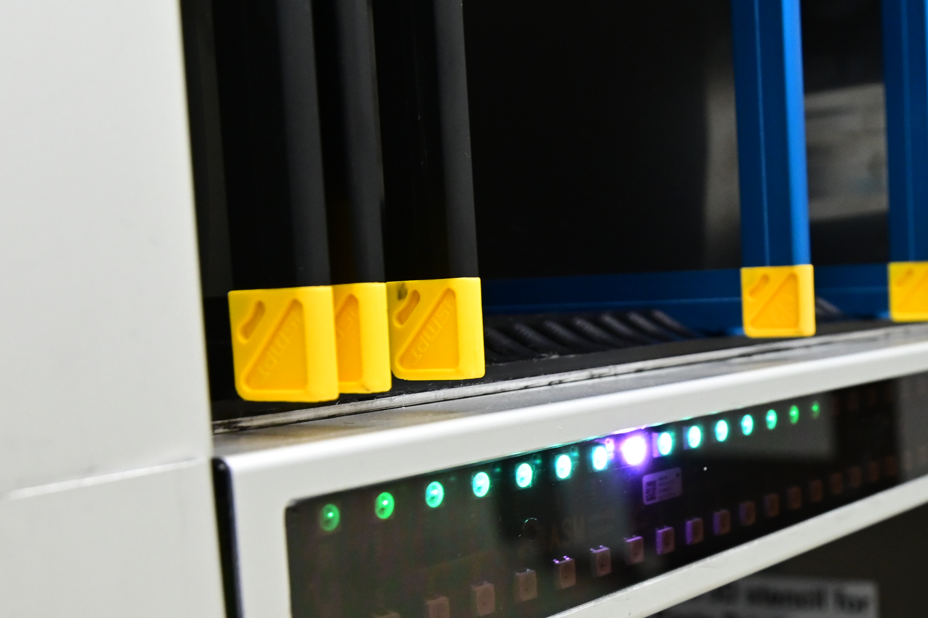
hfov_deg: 34.5
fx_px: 1469
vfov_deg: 23.7
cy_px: 419
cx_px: 666
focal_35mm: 57
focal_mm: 20
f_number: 5.6
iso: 1600
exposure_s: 1/60
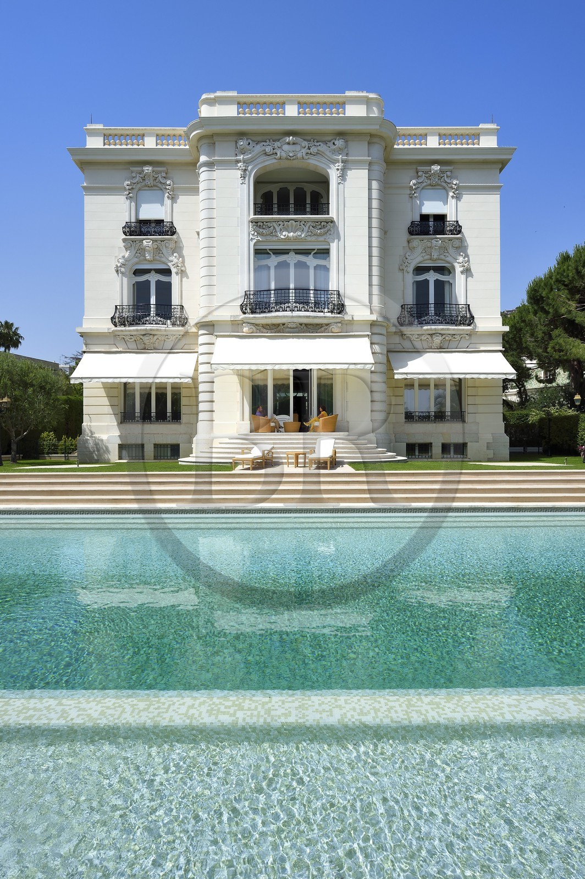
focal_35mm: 19
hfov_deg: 64.5
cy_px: 440
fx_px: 464
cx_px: 292
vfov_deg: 87.0
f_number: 11
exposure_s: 1/250
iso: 100
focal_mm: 19
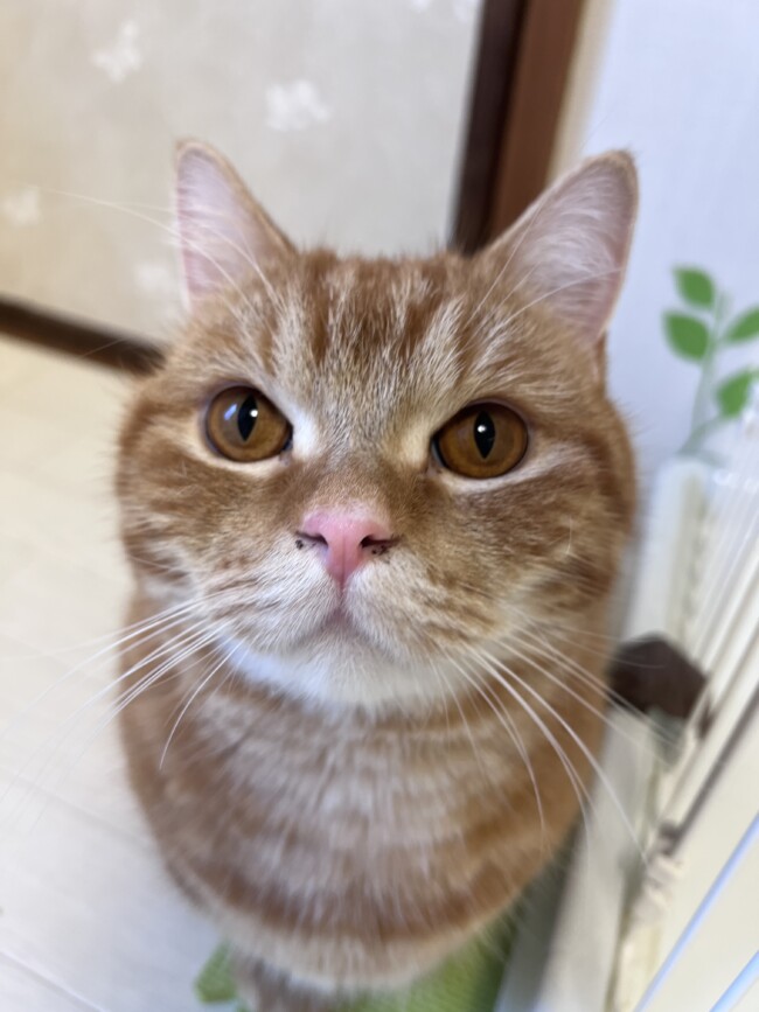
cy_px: 506
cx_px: 380
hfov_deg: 53.1
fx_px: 760
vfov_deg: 67.3
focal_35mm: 26
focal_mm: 5.7
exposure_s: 1/60
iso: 80
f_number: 1.5
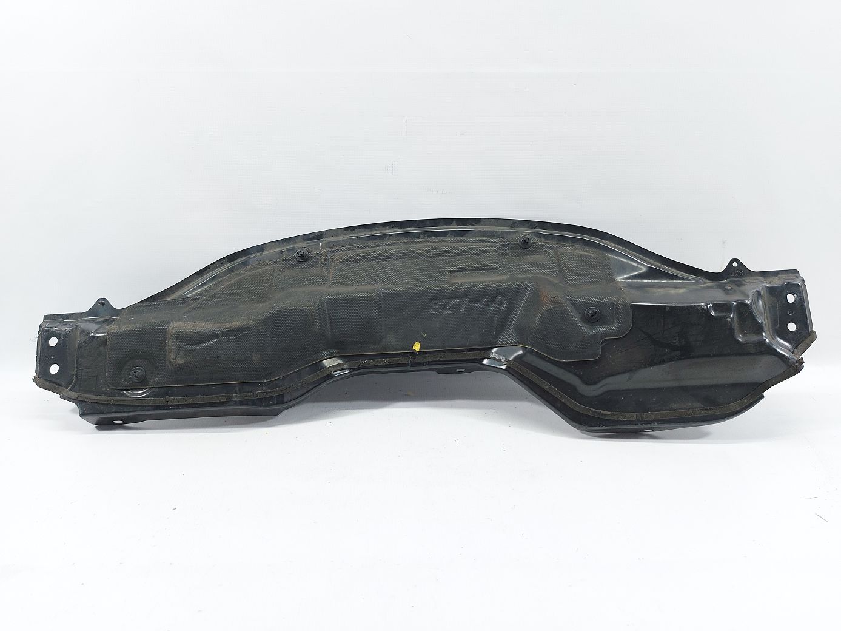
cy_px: 316
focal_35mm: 24
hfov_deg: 71.6
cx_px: 420
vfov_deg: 56.8
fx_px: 583
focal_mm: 5.23
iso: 80
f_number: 1.8
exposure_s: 1/50
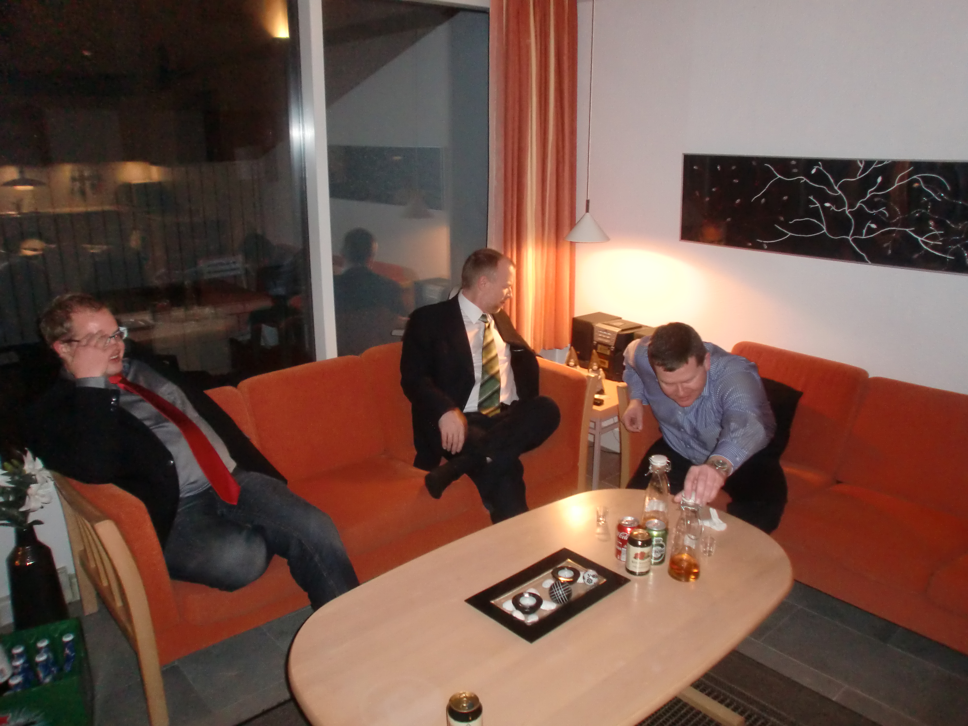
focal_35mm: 26
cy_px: 363
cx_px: 484
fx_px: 727
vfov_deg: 53.1
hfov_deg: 67.3
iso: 400
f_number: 2.6
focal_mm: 4.65
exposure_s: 1/25
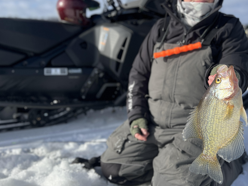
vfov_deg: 41.6
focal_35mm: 34
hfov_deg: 53.6
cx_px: 149
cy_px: 76
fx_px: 244
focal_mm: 5.7
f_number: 1.5
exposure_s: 1/5882
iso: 50
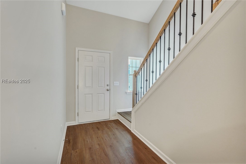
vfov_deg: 73.7
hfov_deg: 96.8
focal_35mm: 16
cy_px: 82
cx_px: 123
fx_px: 109
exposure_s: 1/20
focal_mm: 16
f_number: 9
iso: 320
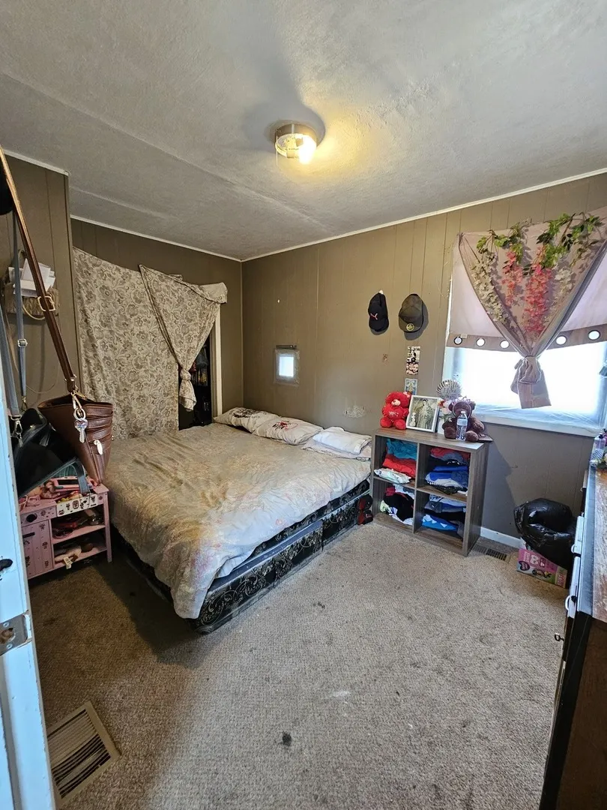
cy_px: 405
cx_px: 304
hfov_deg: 89.9
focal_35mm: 13
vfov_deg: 106.2
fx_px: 304
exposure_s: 1/30
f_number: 2.2
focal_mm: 2.2
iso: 320
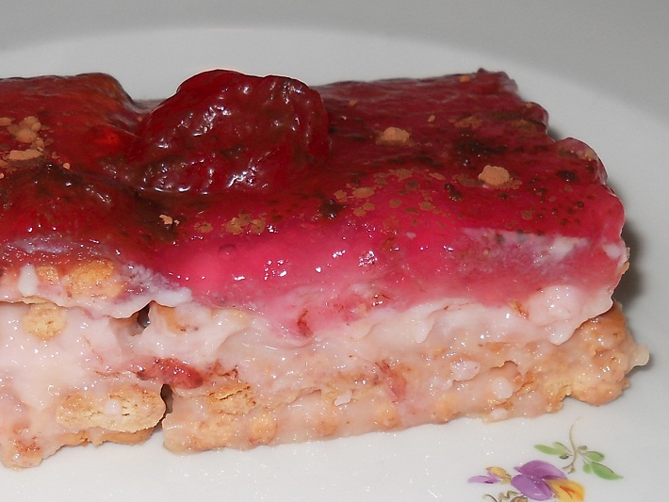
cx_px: 235
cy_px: 415
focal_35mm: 83
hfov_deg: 23.5
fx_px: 1605
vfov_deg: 17.6
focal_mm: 6.72
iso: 80
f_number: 5.5
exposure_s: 1/30
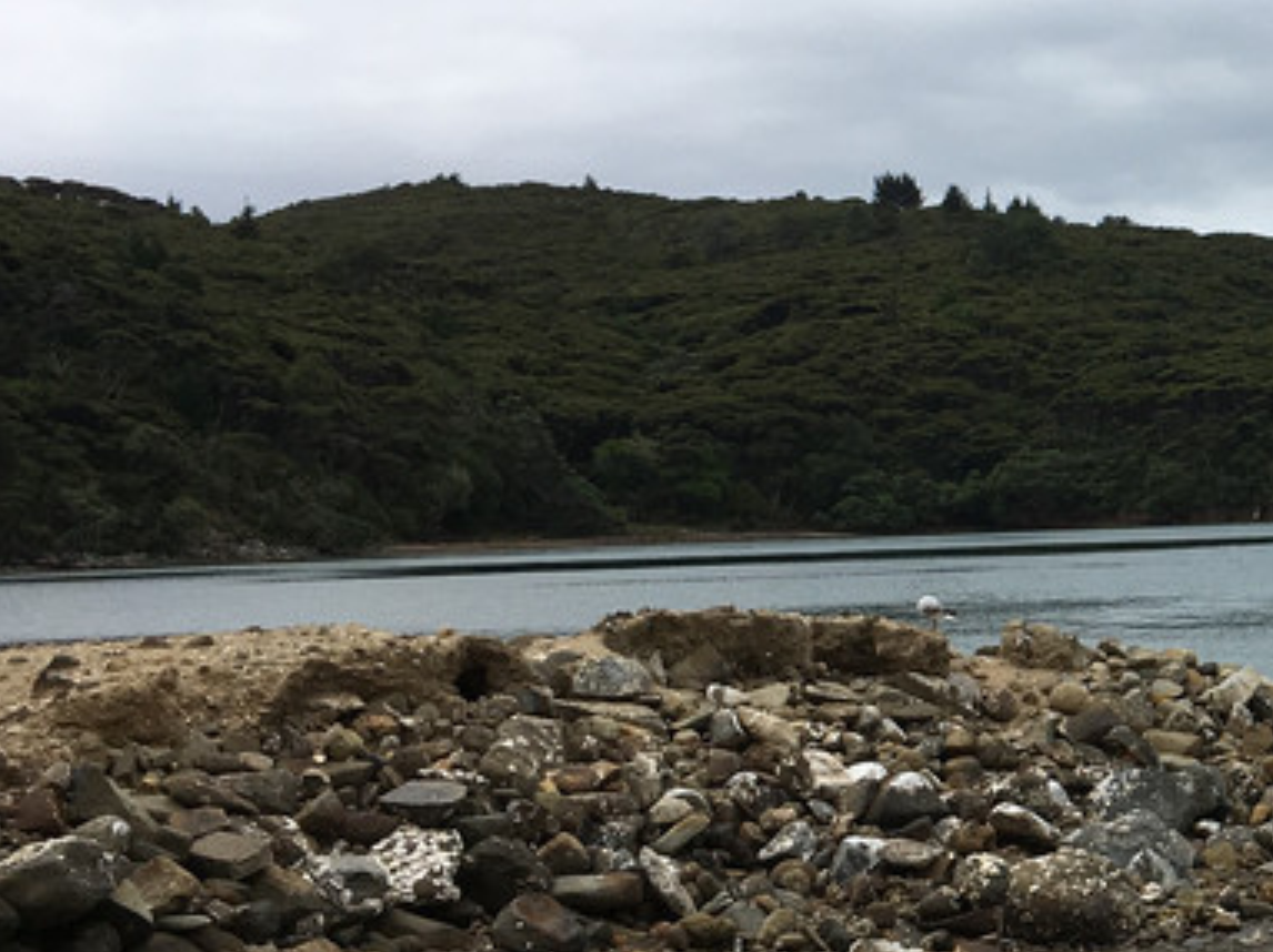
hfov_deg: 21.4
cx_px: 1745
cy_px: 449
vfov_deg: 18.2
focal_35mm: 81
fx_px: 2977
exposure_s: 1/3344
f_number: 2.2
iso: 25
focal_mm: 4.15
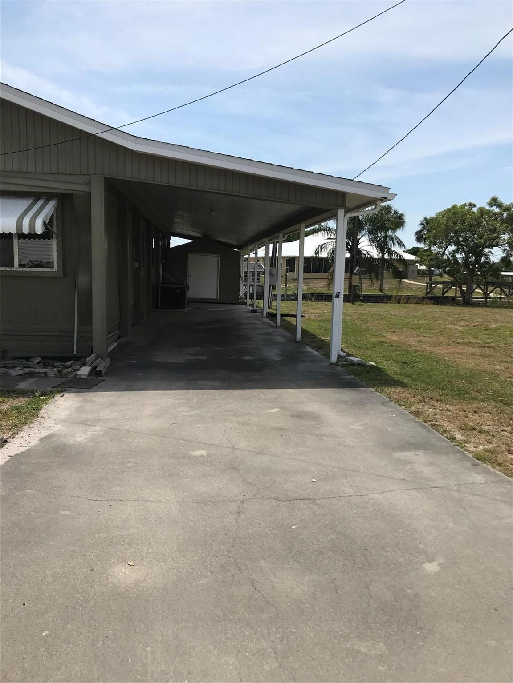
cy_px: 342
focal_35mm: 28
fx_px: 553
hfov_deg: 49.7
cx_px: 256
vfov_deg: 63.4
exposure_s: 1/3690
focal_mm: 3.99
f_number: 1.8
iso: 20
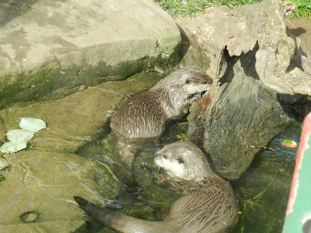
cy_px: 130
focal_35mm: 80
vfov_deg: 18.4
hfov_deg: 24.4
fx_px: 719
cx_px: 165
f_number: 4.7
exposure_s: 1/200
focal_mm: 12.1
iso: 160
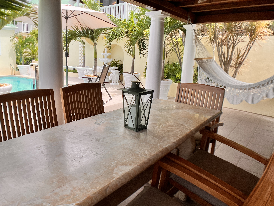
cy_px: 88
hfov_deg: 50.7
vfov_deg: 39.6
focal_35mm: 36
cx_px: 100
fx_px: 285
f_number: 1.6
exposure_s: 1/1325
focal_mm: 5.1
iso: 50
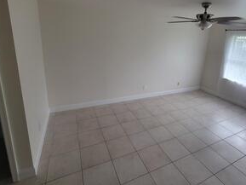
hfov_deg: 86.9
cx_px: 144
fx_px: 128
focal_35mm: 18
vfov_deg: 70.4
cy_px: 68
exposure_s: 1/60
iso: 160
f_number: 2.2
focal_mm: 2.2
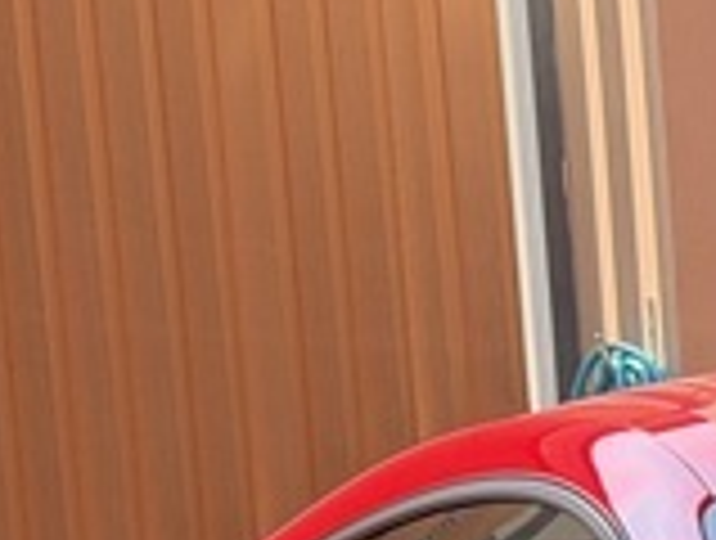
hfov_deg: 7.8
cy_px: 1188
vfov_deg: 6.0
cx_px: 1531
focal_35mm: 241
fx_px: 4996
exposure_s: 1/587
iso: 100
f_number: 1.78
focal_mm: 6.76
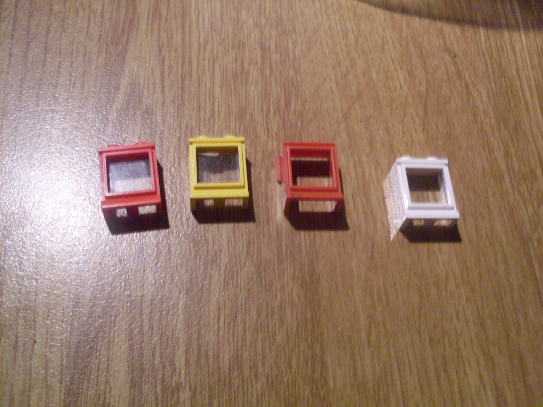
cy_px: 204
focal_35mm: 38
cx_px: 272
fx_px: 596
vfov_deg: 37.7
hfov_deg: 49.0
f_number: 2.8
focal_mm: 6.3
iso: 200
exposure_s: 1/6
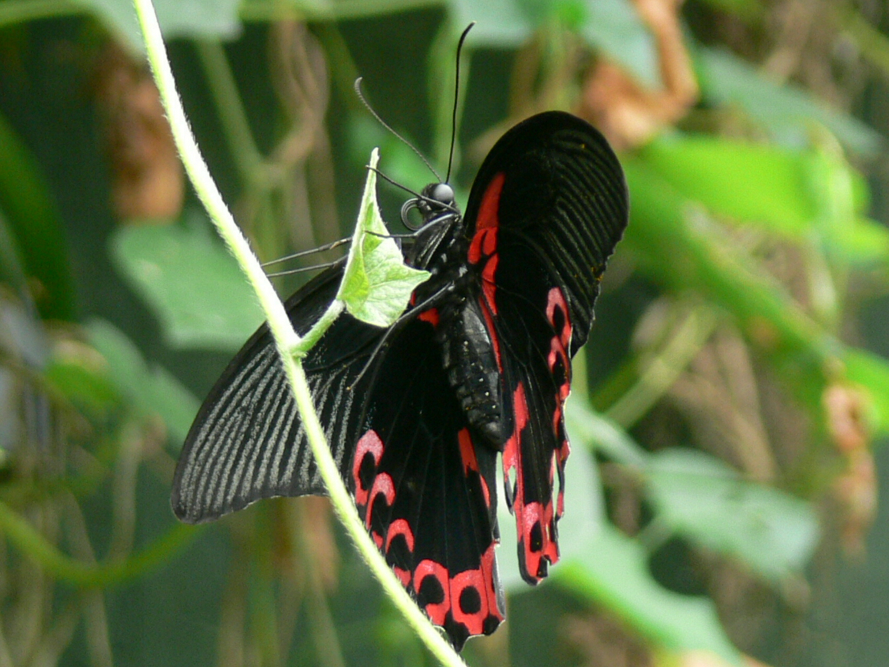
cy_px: 334
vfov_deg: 14.1
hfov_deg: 18.7
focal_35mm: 105
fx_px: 2697
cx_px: 444
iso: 80
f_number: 3.6
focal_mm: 22.2
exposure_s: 1/8
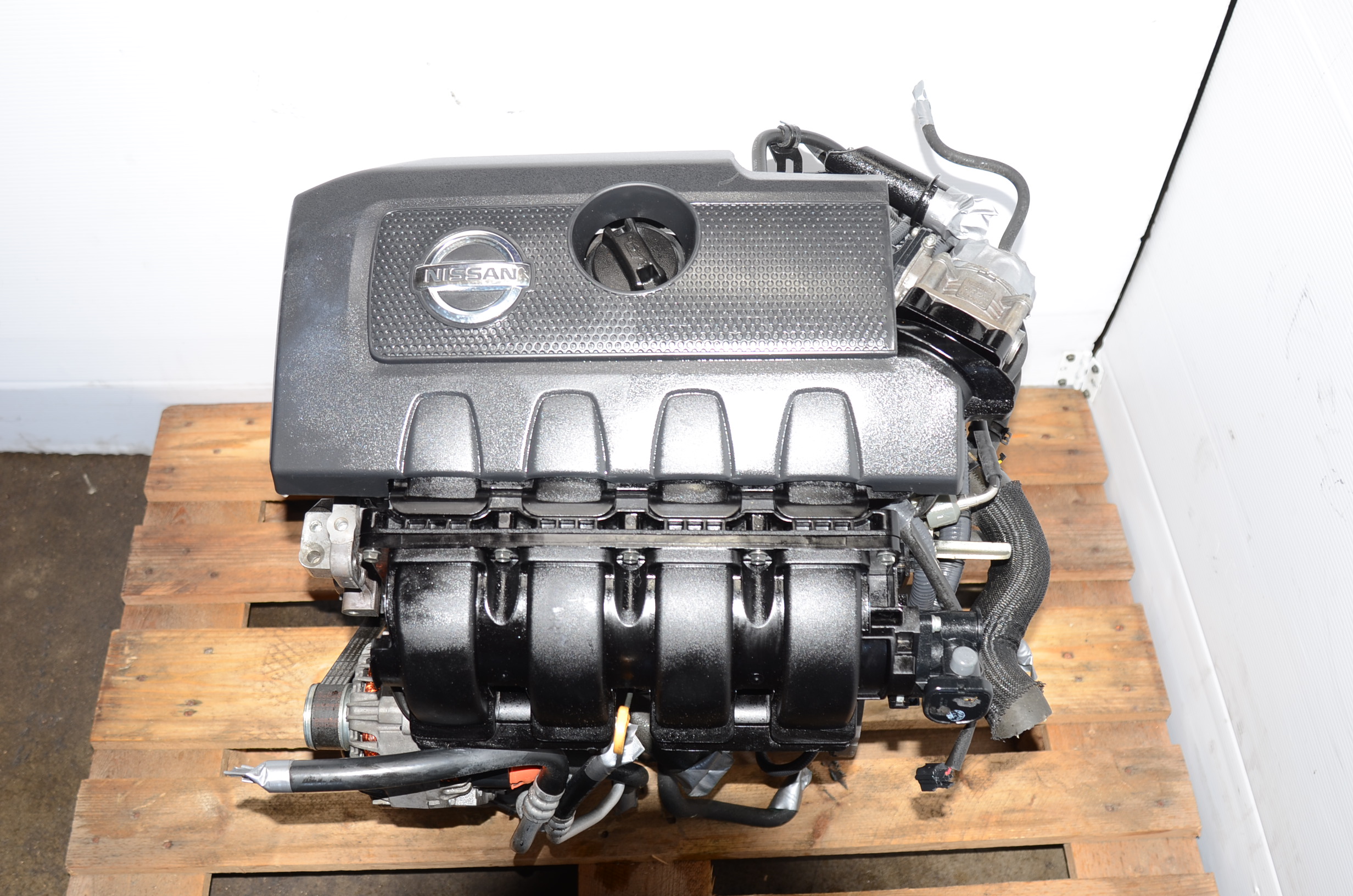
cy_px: 448
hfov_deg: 53.2
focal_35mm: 36
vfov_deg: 36.7
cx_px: 676
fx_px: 1350
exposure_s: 1/125
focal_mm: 24
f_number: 4
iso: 100
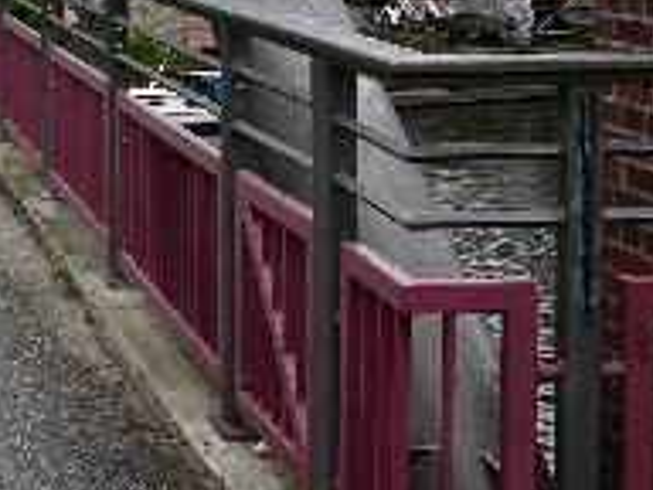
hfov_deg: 17.1
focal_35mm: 107
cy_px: -112
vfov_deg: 13.4
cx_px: -240
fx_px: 2018
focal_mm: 8.9
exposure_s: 1/81.1
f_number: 7.1
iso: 50
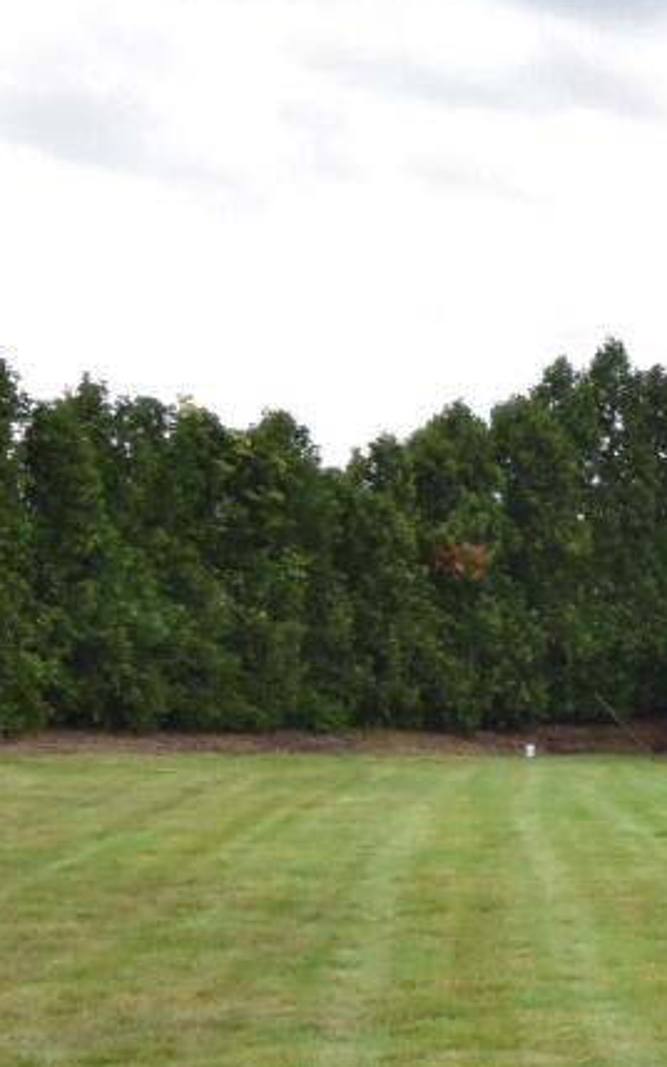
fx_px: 2124
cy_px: 689
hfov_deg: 13.9
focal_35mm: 73
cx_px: 1491
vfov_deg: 28.1
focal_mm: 16
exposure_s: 1/500
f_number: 11
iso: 800
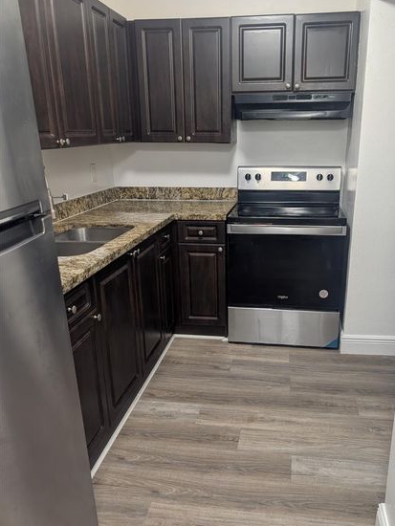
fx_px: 441
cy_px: 284
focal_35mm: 29
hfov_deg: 48.0
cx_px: 237
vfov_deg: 61.6
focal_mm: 6.9
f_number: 1.68
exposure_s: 1/80.1
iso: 38
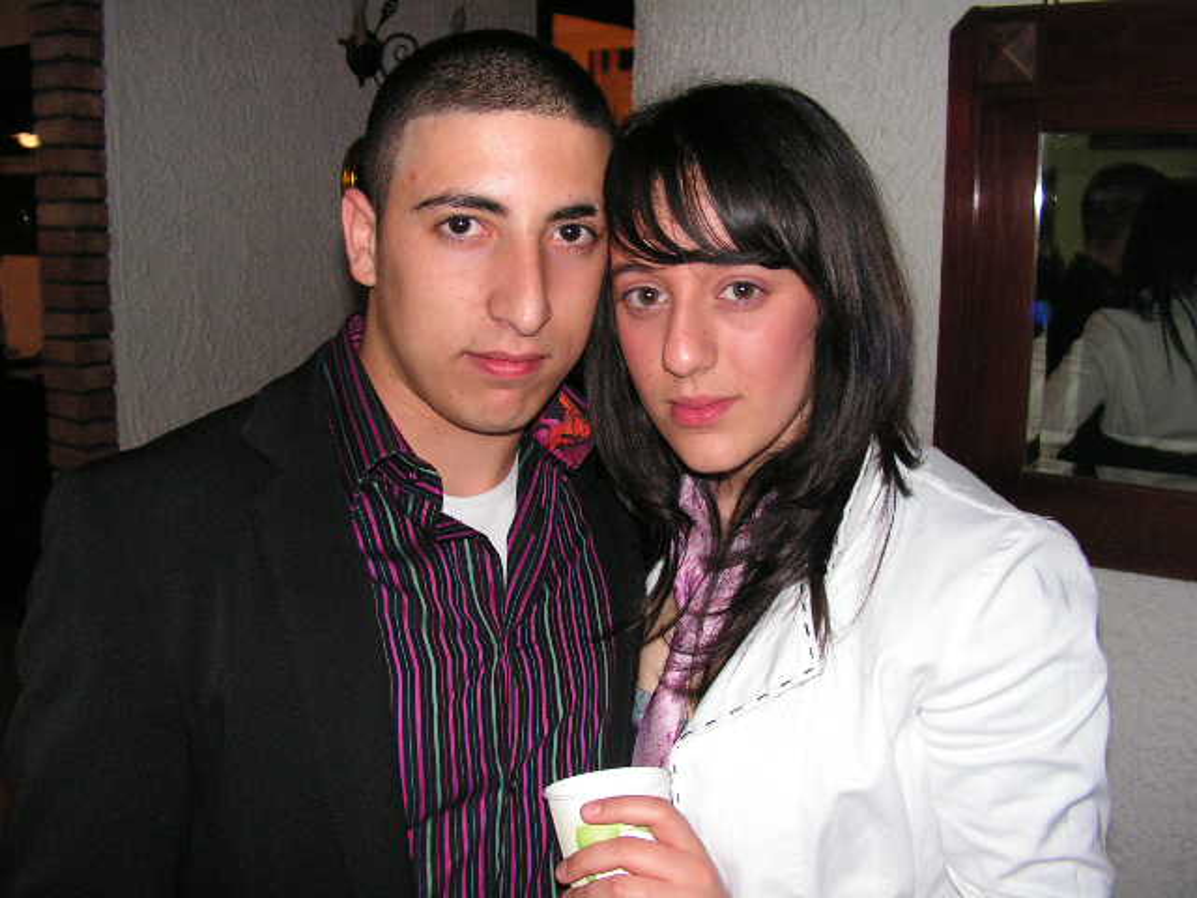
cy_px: 449
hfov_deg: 51.4
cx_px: 598
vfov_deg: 39.7
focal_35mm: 36
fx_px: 1245
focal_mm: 6
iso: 200
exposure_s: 1/40
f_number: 3.2
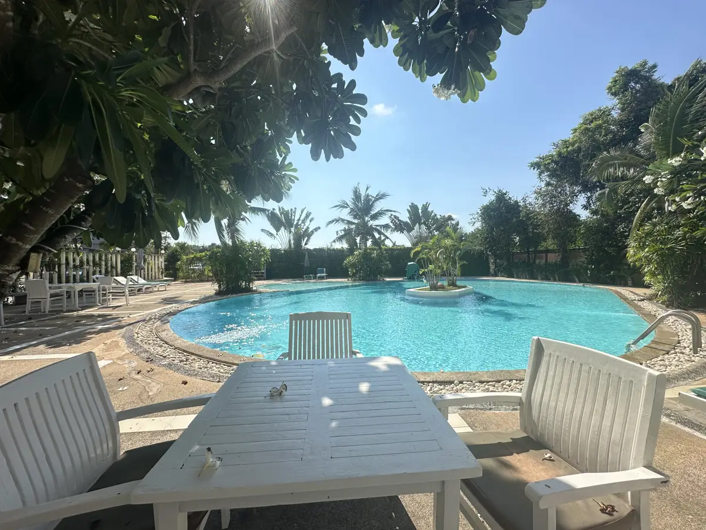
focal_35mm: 14
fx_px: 286
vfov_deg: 85.7
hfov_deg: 102.1
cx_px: 353
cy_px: 265
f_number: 2.2
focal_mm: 2.22
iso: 50
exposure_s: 1/2020
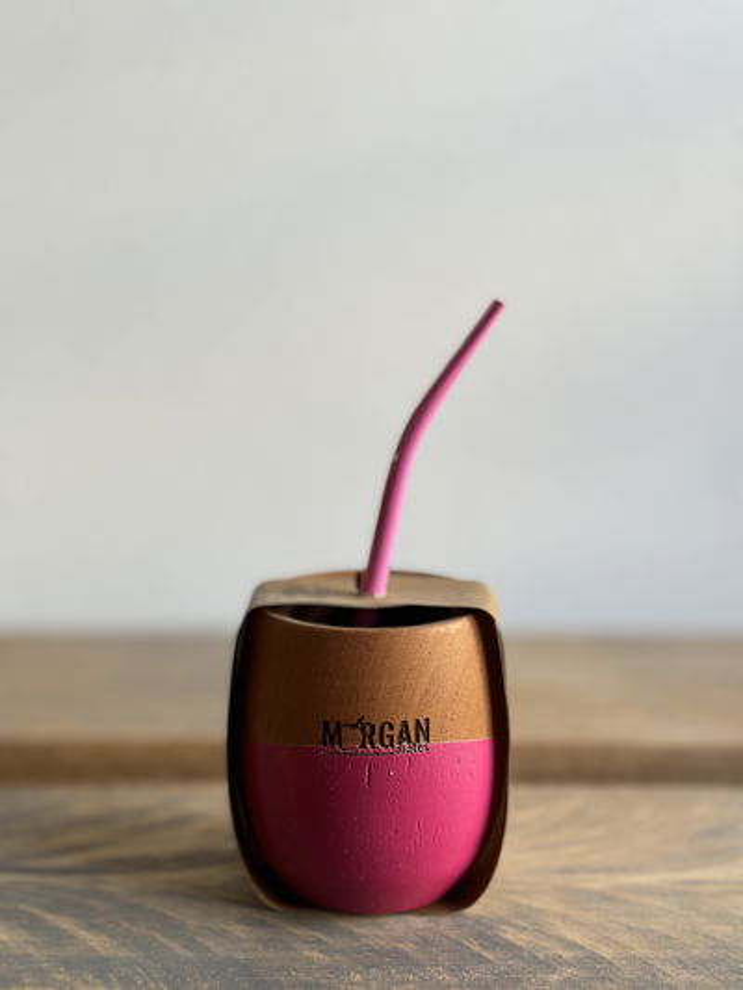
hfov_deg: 30.3
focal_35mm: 48
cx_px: 372
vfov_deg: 39.6
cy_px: 495
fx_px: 1373
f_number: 1.78
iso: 64
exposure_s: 1/121
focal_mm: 6.86
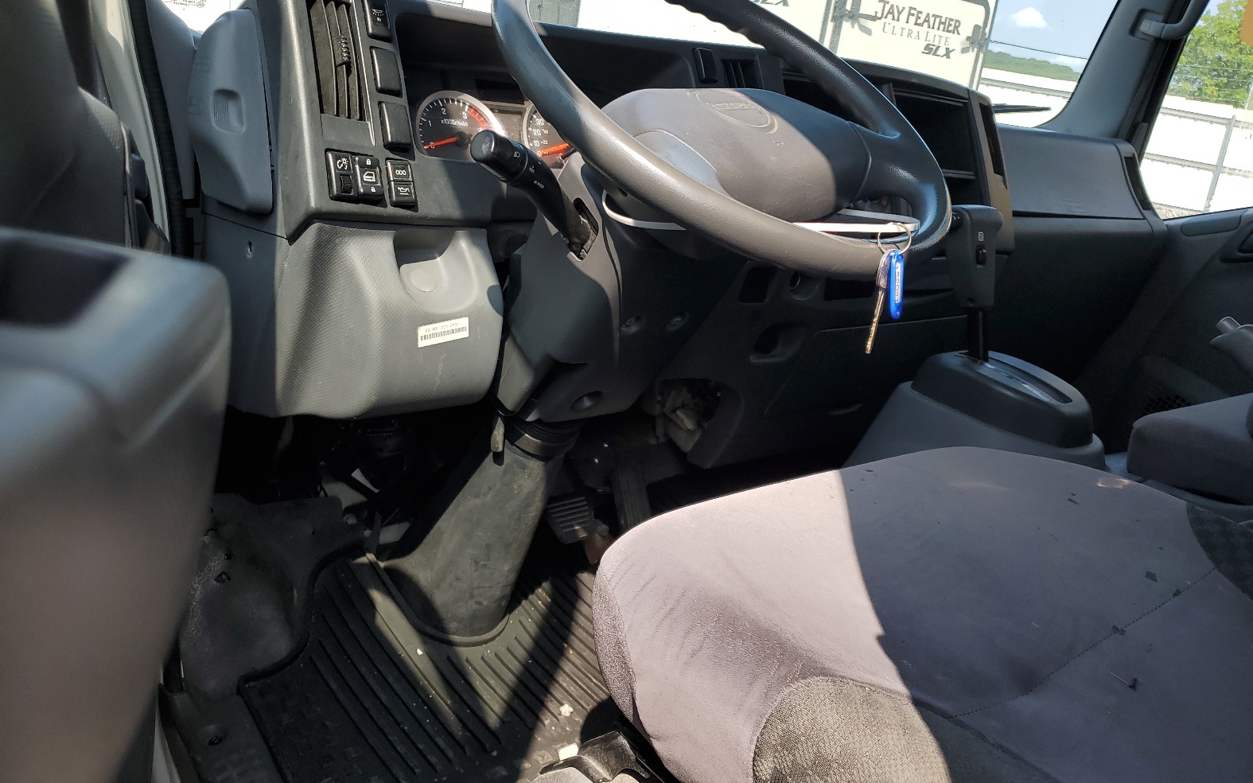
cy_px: 312
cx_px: 625
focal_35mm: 28
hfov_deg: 66.5
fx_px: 956
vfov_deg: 44.3
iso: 50
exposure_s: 1/1111
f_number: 1.5
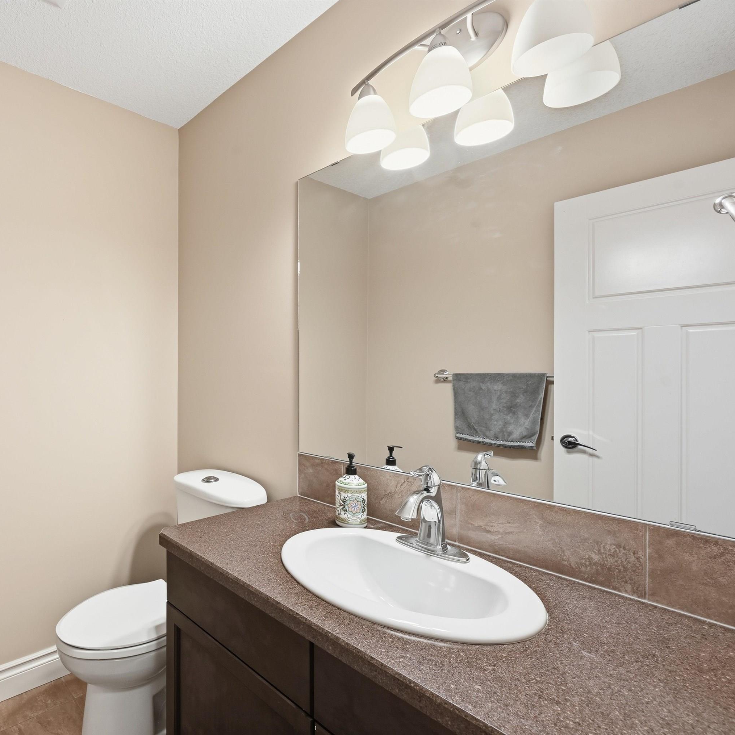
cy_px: 369
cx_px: 196
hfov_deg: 75.6
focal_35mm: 18
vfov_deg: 80.7
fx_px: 432
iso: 100
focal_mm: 14
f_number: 8
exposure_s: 1/20
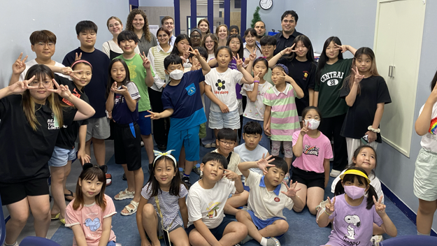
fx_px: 336
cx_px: 217
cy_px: 93
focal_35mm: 29
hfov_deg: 66.0
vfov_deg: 40.0
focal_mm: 4.25
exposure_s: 1/60
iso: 125
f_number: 1.8
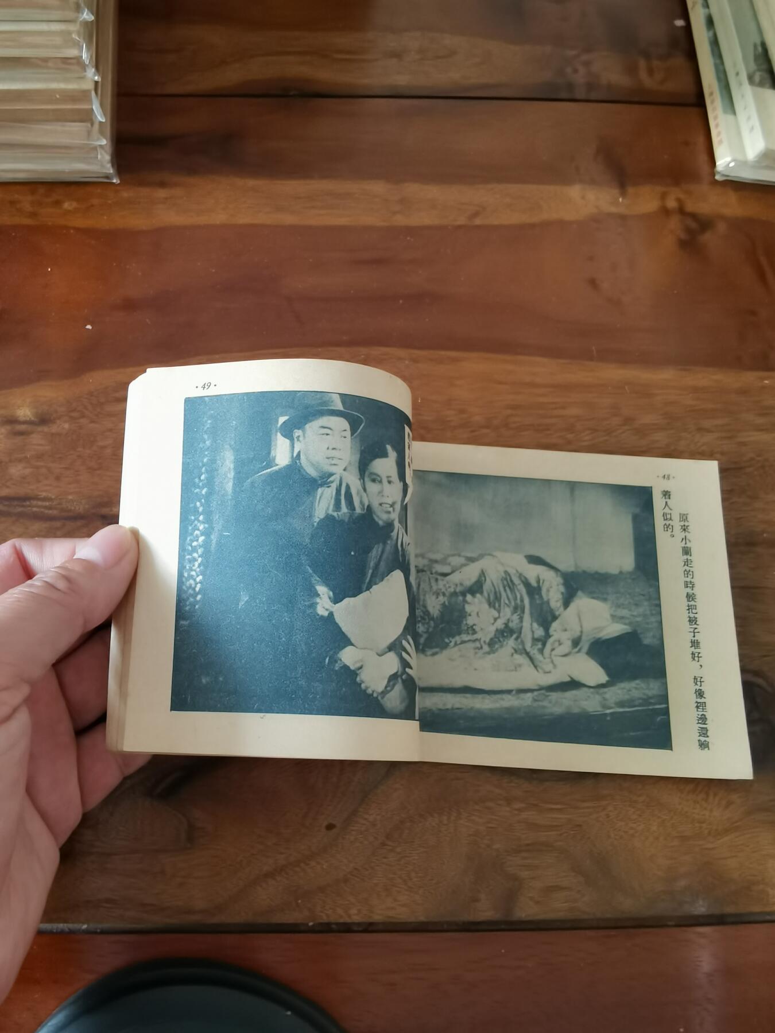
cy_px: 516
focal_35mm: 27
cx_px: 388
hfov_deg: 51.4
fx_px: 806
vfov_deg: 65.3
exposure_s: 1/25
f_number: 2.2
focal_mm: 2.26
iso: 400
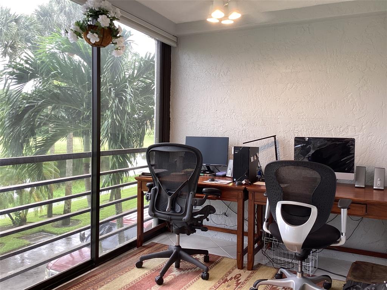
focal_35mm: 31
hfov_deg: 58.4
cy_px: 145
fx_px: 347
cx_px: 194
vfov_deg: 45.4
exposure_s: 1/50
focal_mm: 3.3
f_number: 2.4
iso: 50
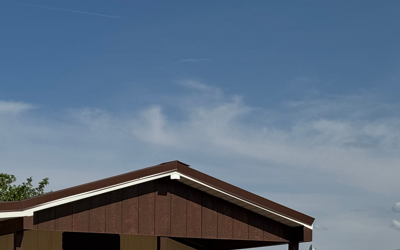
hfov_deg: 17.7
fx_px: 1264
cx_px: 33
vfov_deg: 11.1
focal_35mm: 116
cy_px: 301
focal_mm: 6.76
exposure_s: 1/7937
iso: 64
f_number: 1.78
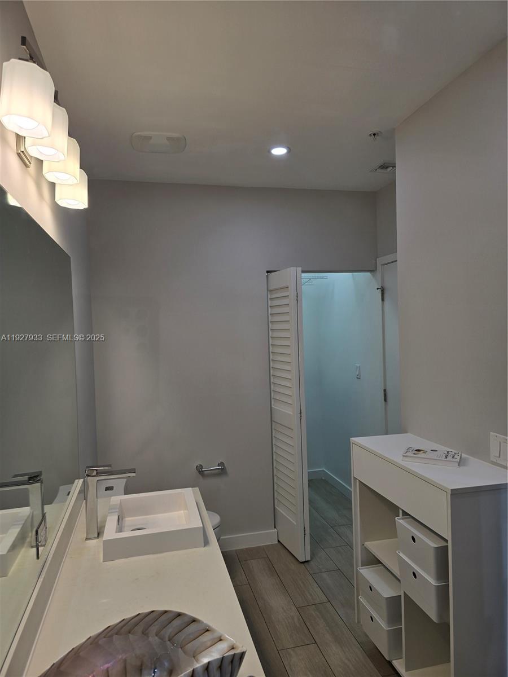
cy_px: 338
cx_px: 254
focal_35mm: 23
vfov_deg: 73.9
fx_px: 450
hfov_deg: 58.9
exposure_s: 1/120
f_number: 1.7
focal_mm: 6.3
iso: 20
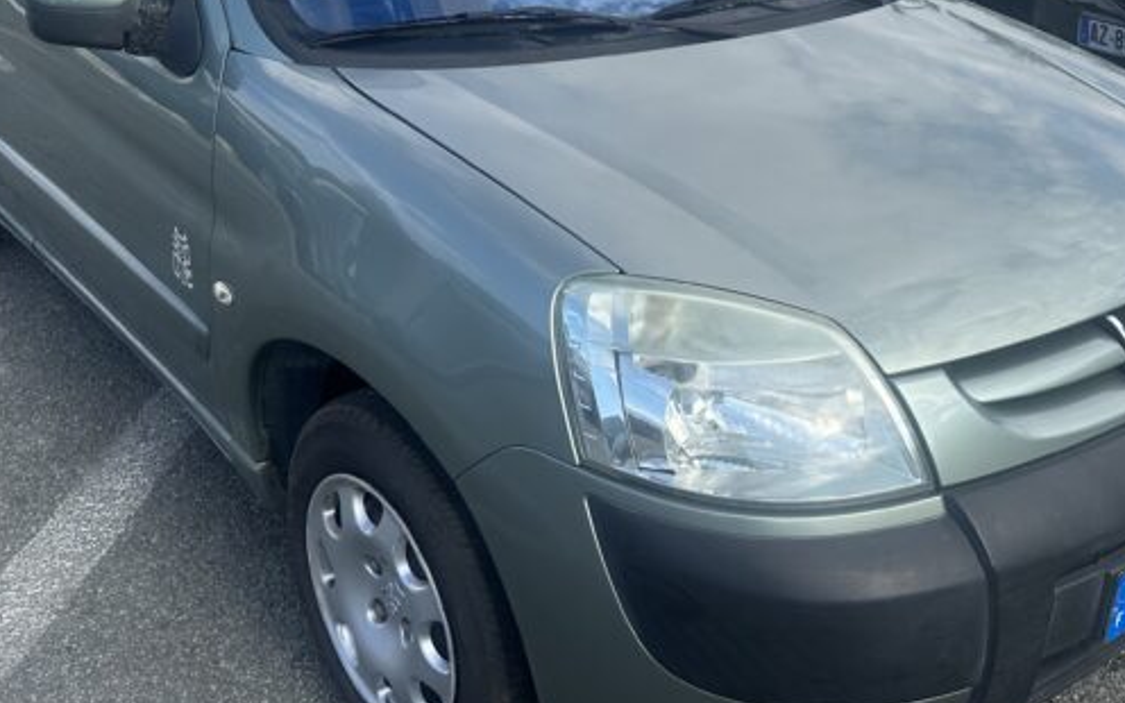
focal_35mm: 41
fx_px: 1257
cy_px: 141
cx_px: 665
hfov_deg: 48.0
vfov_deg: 30.5
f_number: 1.78
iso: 80
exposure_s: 1/1916
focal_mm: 6.86
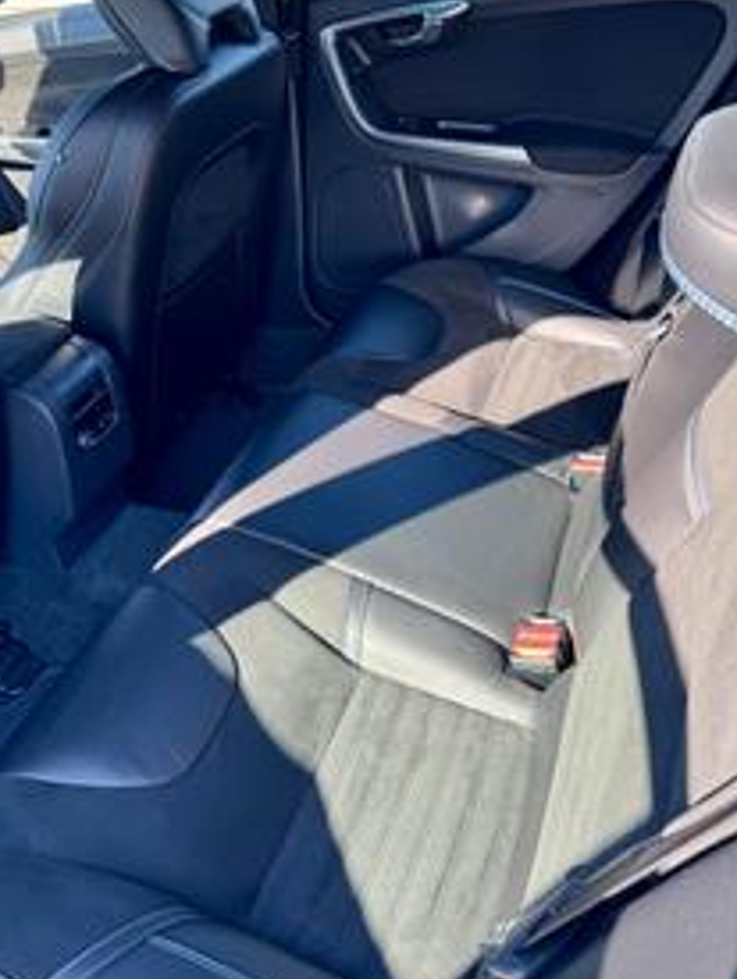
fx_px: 935
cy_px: 392
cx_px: 335
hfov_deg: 43.0
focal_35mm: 33
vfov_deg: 54.9
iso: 64
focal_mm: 6.76
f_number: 1.78
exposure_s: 1/166
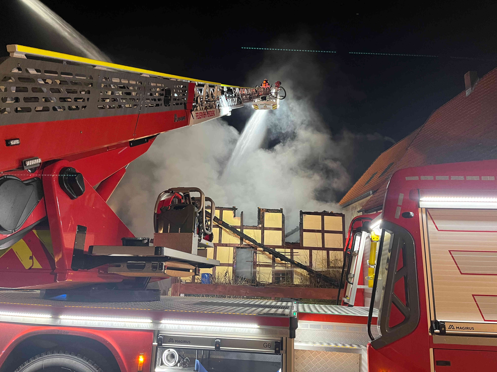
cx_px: 248
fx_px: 373
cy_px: 186
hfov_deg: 67.3
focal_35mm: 26
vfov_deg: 53.1
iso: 500
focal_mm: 5.1
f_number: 1.6
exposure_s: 1/52
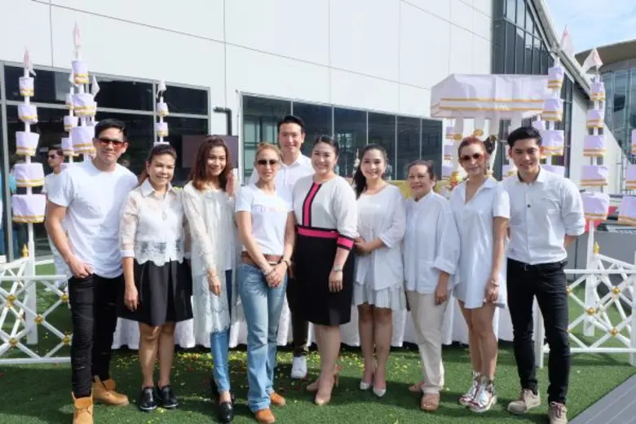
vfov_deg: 43.6
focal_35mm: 30
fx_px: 530
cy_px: 212
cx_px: 318
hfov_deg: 61.9
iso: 400
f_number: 8
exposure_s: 1/420
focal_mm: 20.1
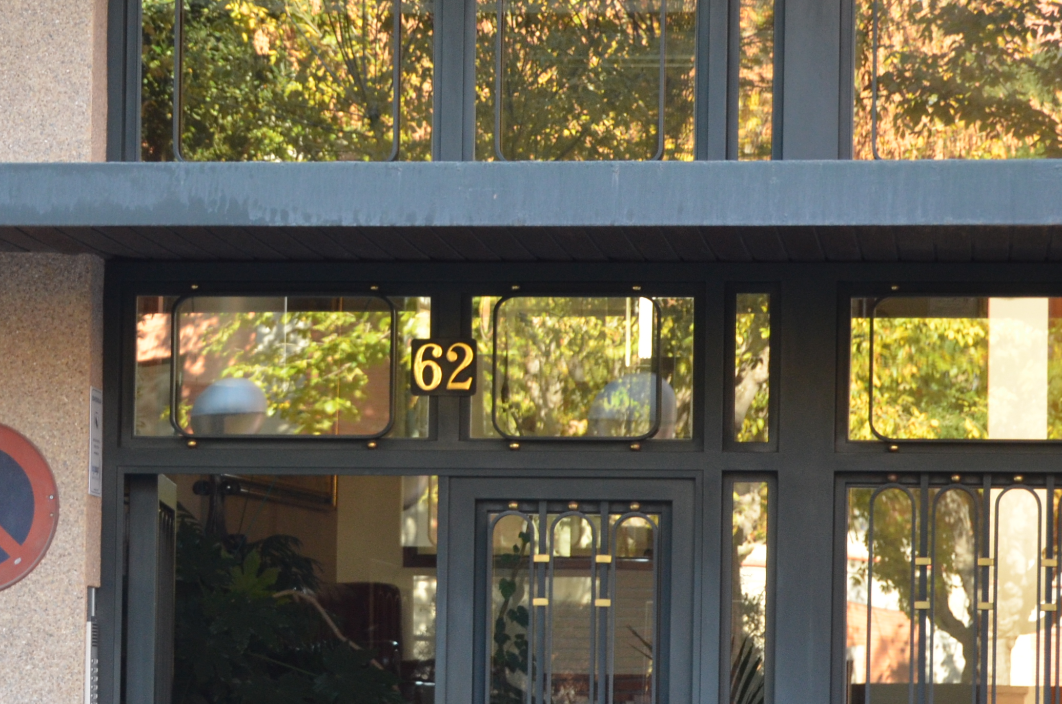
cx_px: -50
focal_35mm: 196
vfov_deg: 7.0
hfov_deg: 10.4
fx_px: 5776
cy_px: 645
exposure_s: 1/60
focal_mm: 55
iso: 640
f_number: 5.6
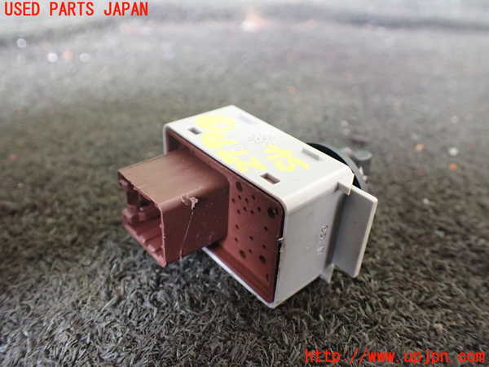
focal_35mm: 30
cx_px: 244
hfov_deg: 60.0
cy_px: 184
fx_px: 424
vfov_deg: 46.8
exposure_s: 1/80
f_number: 2.3
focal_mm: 5.4
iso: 800
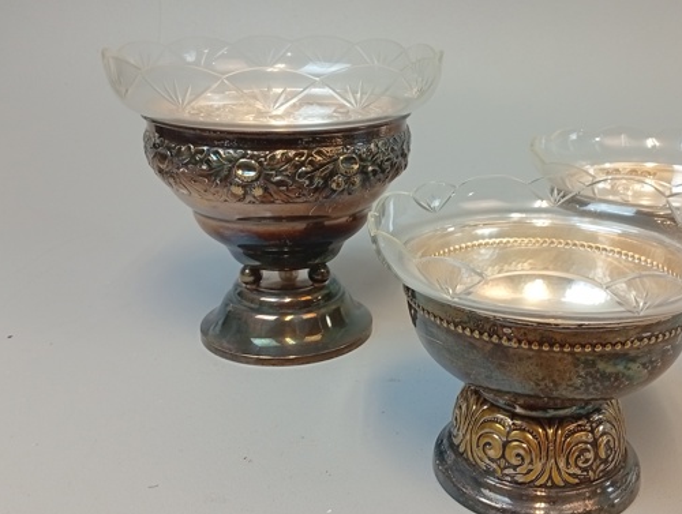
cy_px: 256
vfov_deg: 33.7
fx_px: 849
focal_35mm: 43
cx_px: 422
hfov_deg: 43.5
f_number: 1.8
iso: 269
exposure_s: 1/33.3
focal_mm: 3.98
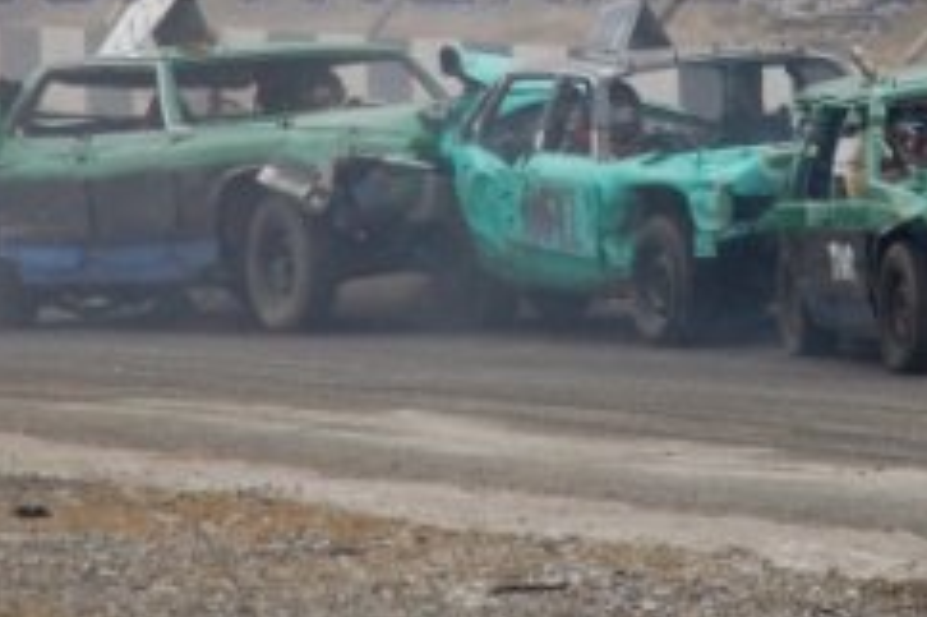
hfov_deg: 3.8
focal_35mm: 536
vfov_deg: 2.6
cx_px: 697
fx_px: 13800
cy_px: -31
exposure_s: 1/320
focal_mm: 135
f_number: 6
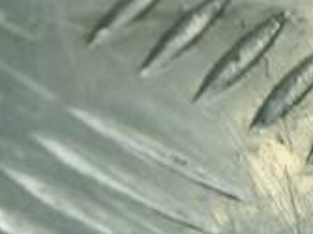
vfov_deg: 9.1
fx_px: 1382
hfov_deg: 9.9
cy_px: 464
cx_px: -607
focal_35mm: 153
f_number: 1.8
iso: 40
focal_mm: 4.6
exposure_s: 1/50
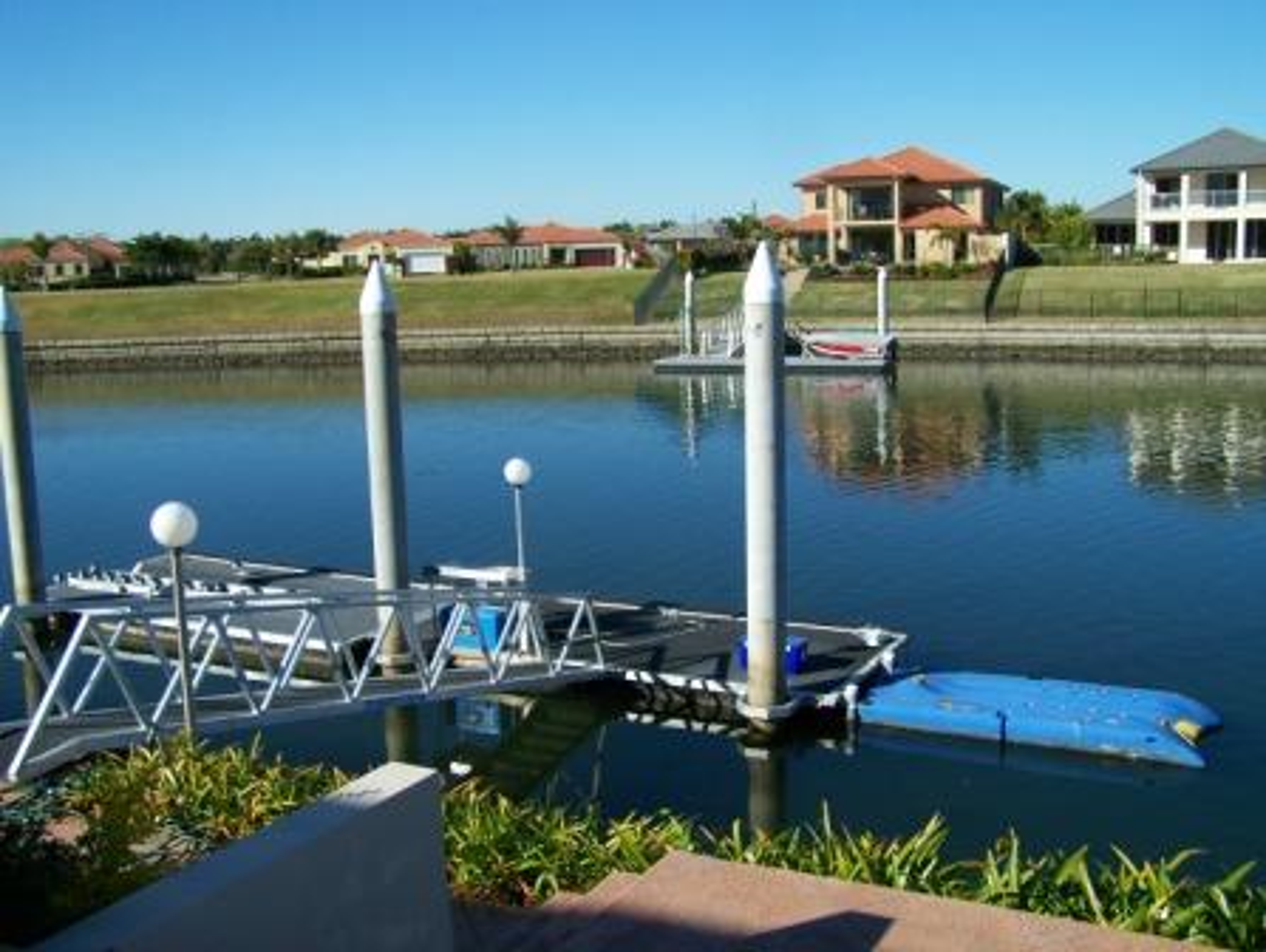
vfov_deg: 37.8
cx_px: 633
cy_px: 476
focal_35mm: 38
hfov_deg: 48.9
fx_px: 1391
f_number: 4
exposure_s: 1/800
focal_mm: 6.3
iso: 80
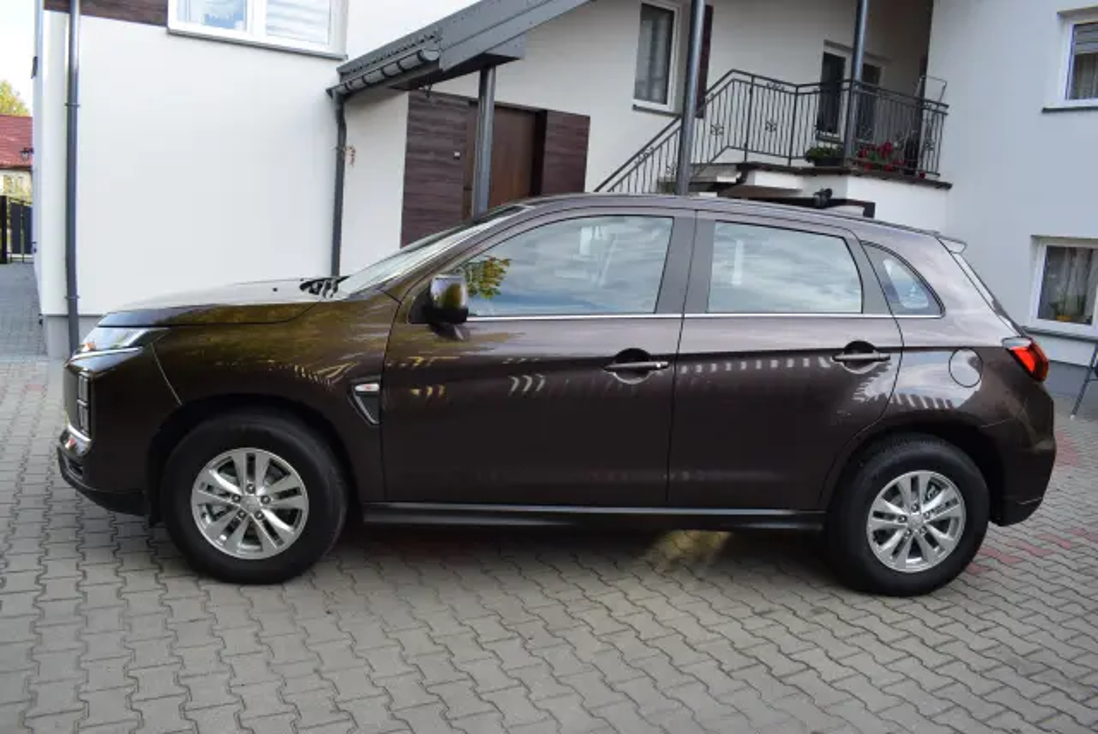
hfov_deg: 67.3
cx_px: 549
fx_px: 824
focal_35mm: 27
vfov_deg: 48.0
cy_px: 367
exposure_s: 1/200
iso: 400
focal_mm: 18
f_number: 7.1
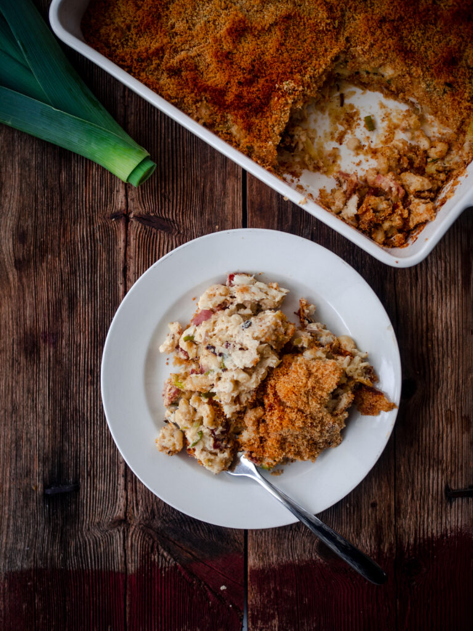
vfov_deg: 38.2
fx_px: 911
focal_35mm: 50
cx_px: 236
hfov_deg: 29.1
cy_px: 316
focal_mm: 25
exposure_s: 1/100
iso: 200
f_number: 2
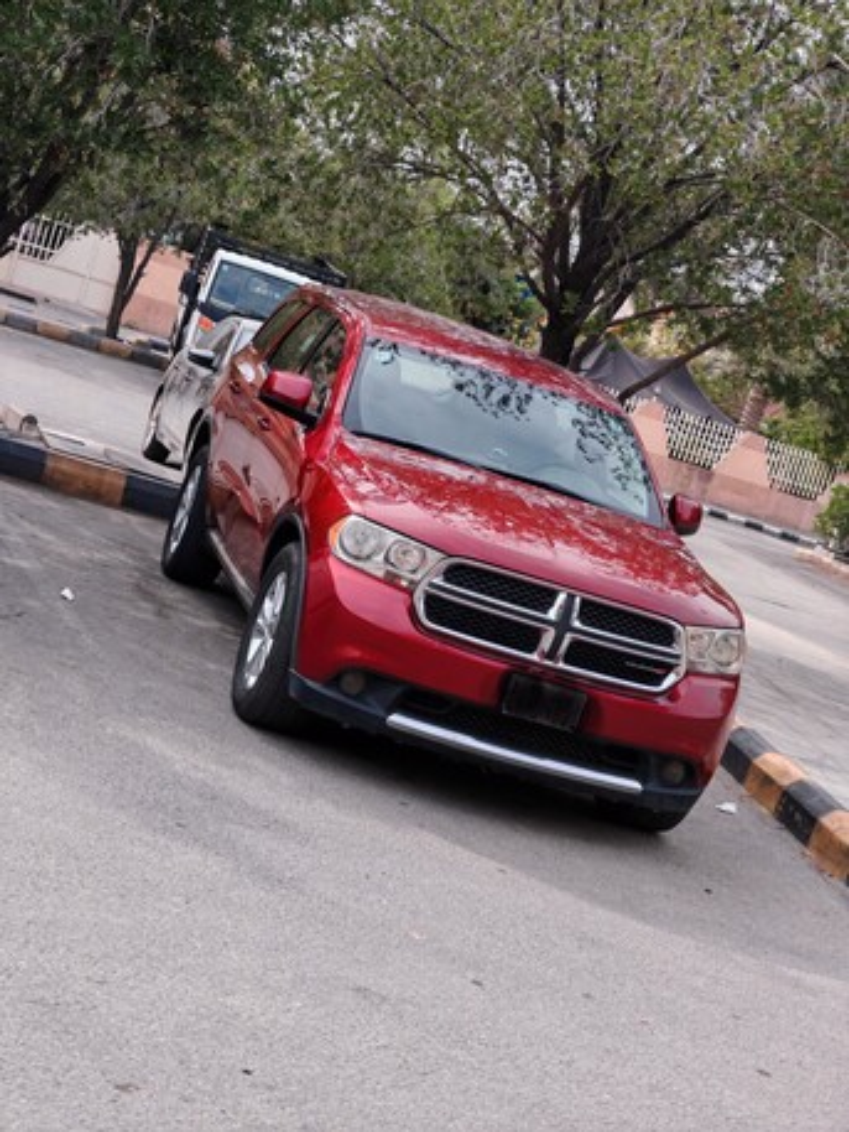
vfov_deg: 28.6
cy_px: 566
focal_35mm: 68
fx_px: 2223
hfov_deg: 21.6
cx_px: 424
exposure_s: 1/250
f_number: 2.4
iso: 50
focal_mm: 8.67
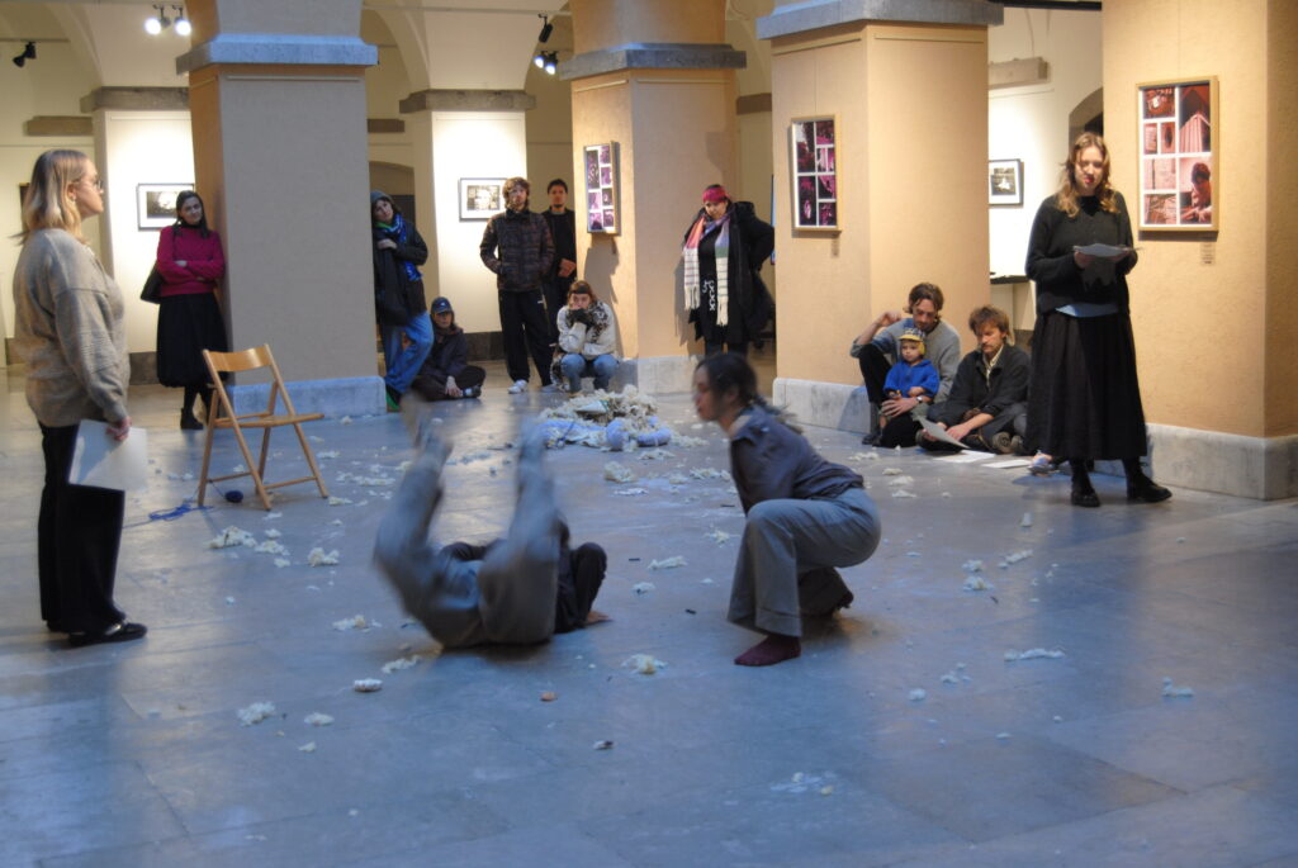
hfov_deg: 41.1
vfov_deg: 28.1
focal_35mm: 48
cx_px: 649
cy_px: 434
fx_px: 1732
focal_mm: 32
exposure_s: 1/20
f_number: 4.5
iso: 400
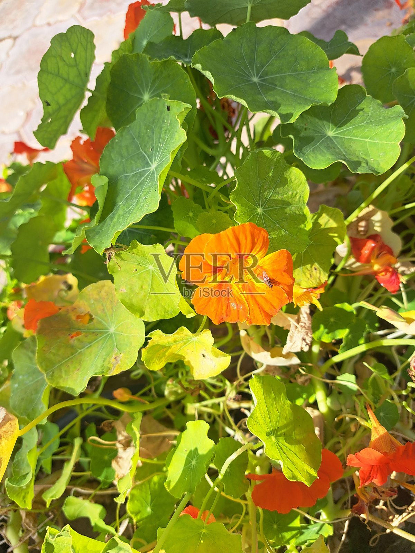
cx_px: 208
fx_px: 384
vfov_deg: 71.6
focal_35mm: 24
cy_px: 276
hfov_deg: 56.8
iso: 50
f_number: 1.8
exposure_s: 1/549
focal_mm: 5.23
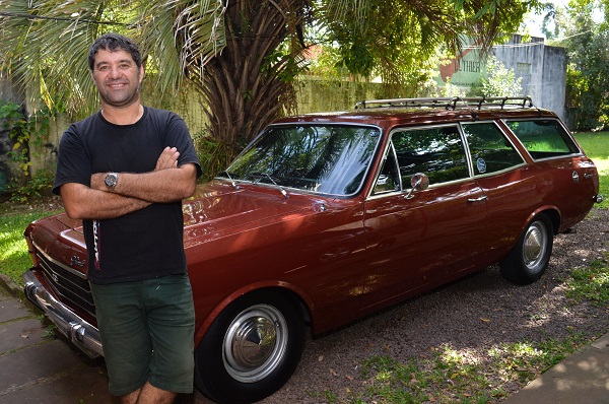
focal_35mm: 33
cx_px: 304
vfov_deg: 39.8
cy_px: 202
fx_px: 557
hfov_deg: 57.3
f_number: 6.3
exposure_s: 1/125
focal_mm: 22
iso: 400
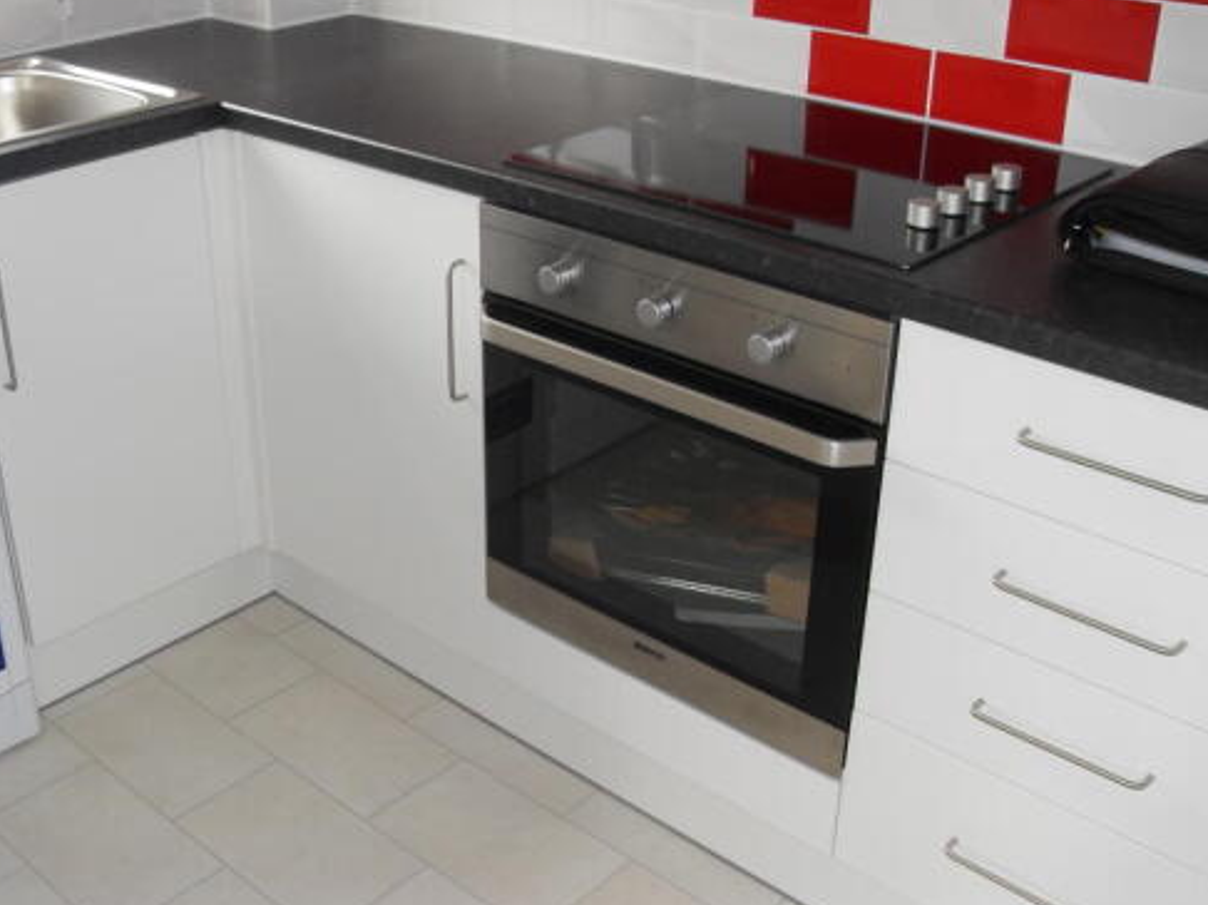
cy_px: 424
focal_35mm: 42
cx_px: 501
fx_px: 1465
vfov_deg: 34.3
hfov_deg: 44.6
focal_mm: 6.3
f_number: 2.8
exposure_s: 1/45
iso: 100
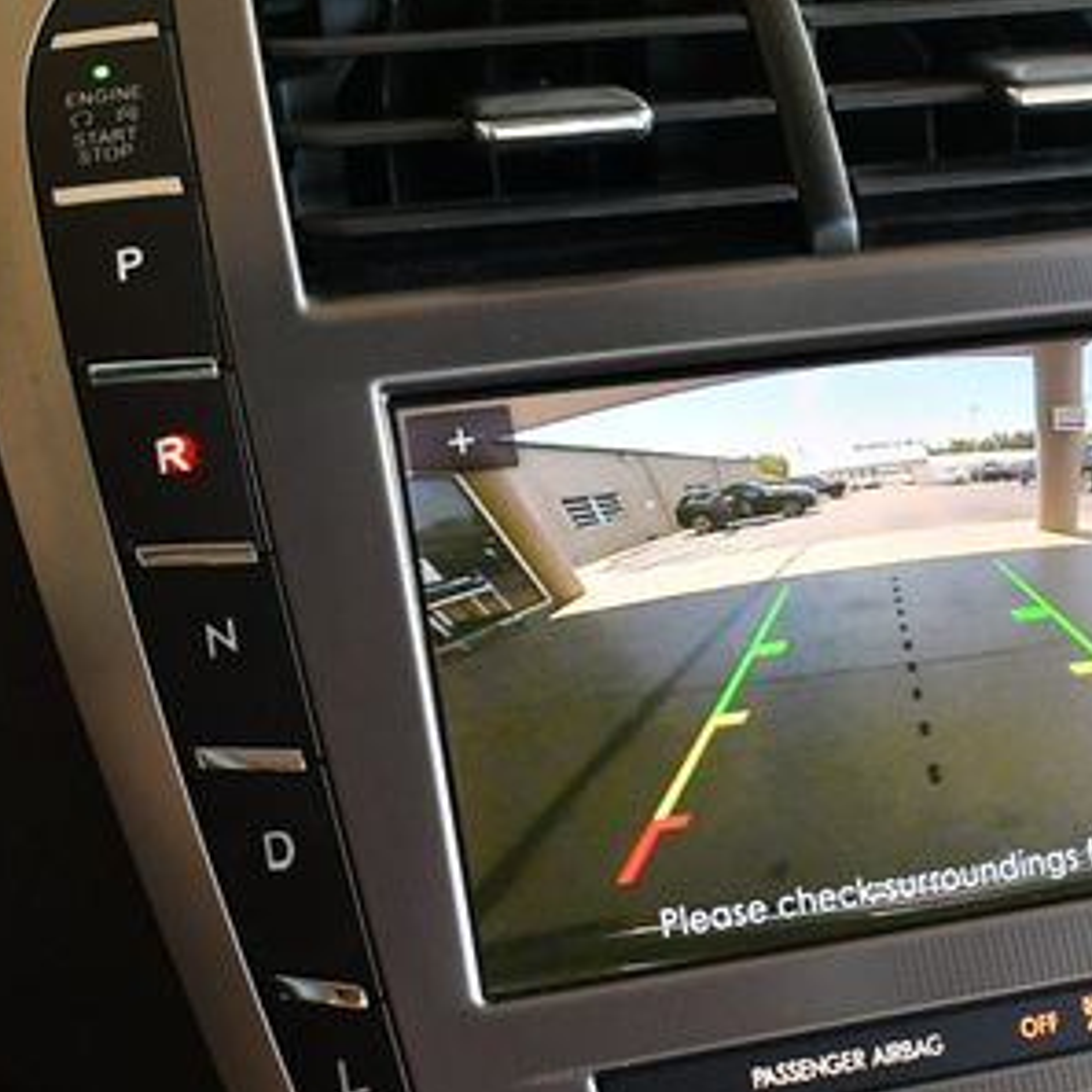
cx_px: 717
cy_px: 607
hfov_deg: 26.0
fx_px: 2356
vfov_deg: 26.1
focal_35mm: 66
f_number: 3.5
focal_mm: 18
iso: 560
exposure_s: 1/250
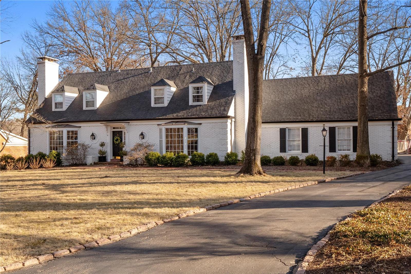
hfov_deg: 53.1
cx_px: 206
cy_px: 137
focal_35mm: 36
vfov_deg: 36.9
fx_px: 411
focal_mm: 18
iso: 400
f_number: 8
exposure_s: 1/250
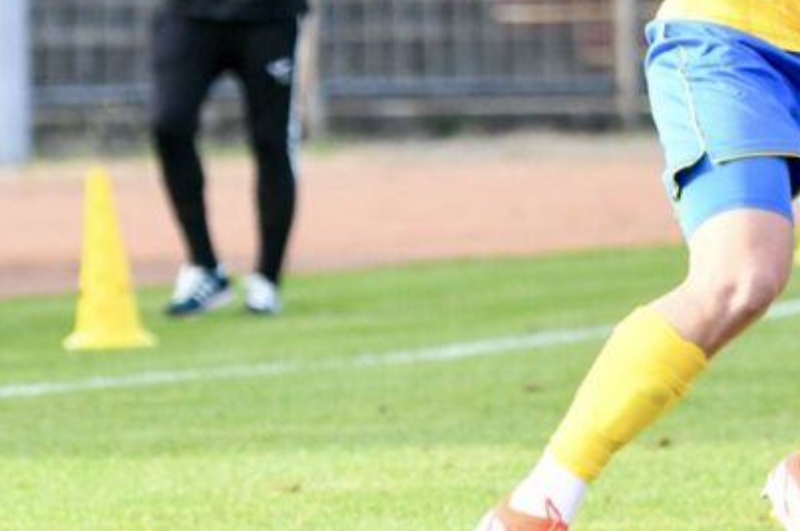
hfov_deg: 3.7
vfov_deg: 2.4
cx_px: 951
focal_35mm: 561
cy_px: 82
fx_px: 12451
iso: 4000
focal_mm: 220
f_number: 5.3
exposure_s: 1/1600
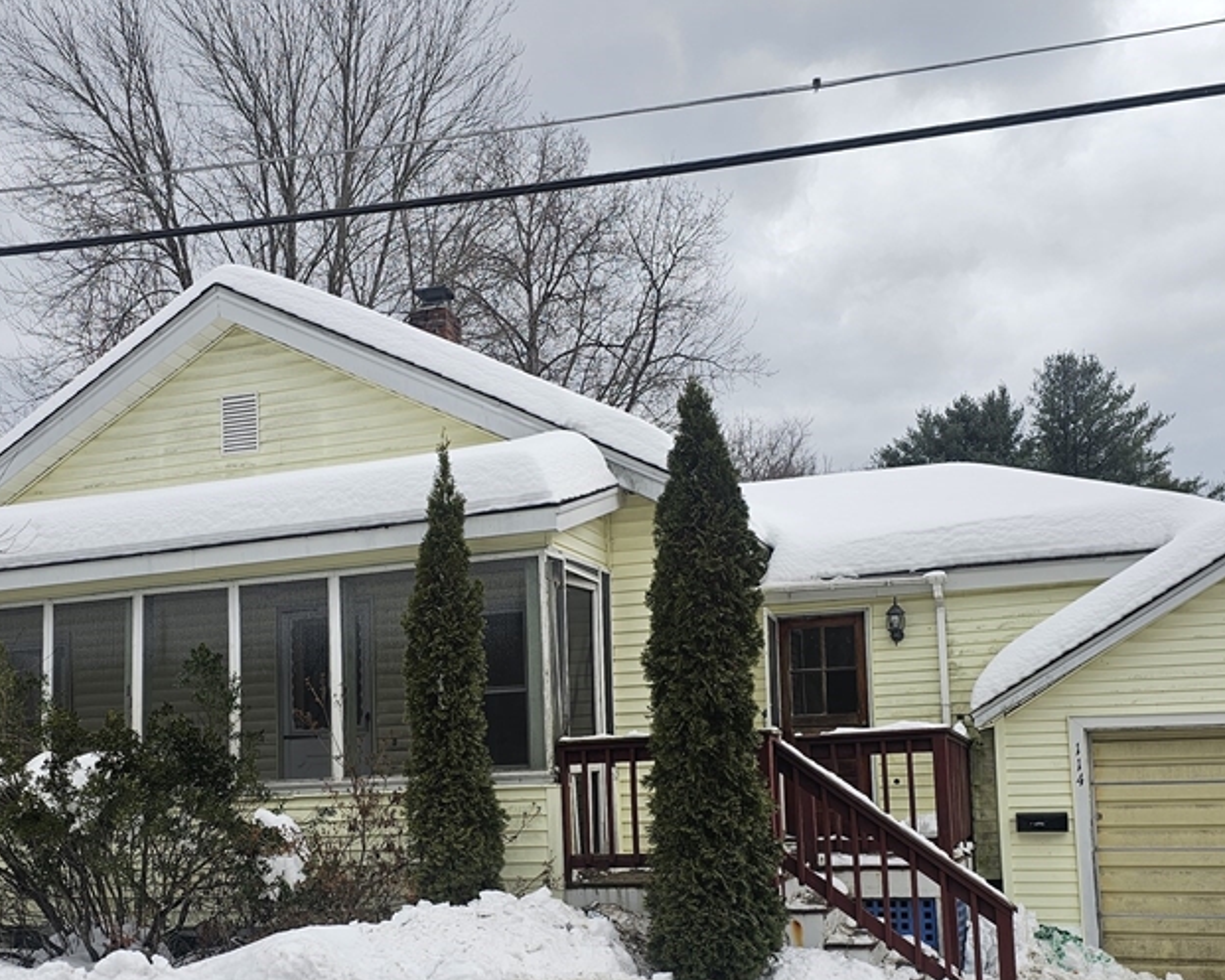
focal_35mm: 37
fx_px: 1342
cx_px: 495
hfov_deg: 48.8
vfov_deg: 39.2
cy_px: 722
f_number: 1.7
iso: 10
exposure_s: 1/218
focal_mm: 6.3
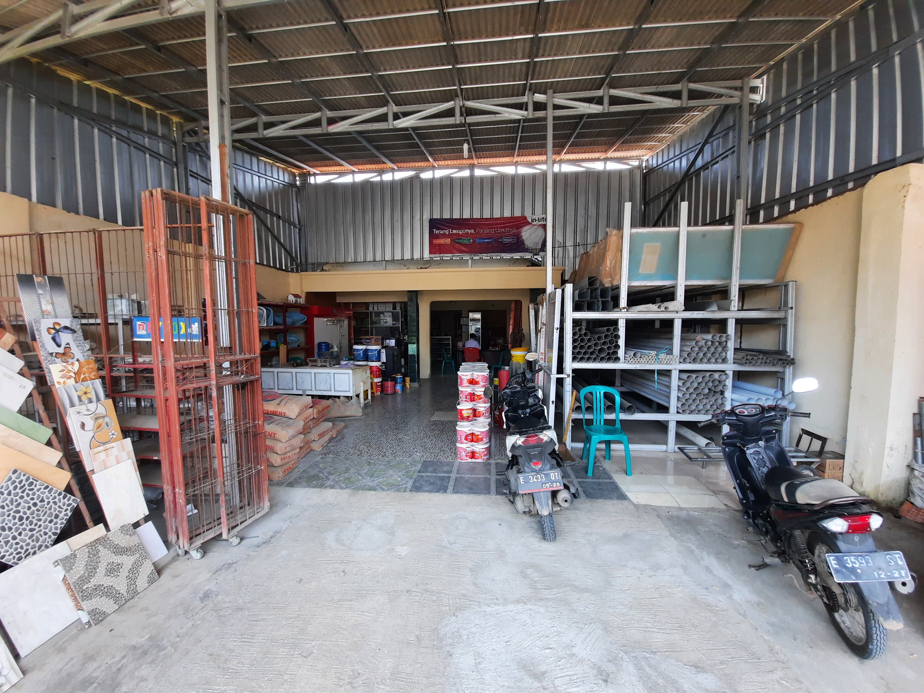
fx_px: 347
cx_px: 462
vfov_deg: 89.9
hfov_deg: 106.2
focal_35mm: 13
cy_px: 346
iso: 80
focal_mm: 1.74
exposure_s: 1/100
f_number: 2.2
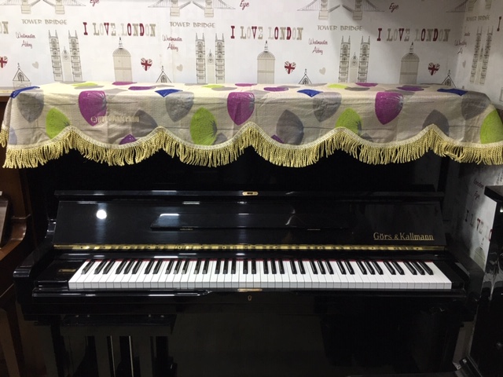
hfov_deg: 61.7
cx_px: 252
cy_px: 188
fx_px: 421
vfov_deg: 48.2
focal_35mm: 29
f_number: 2.2
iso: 64
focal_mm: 4.15
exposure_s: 1/17
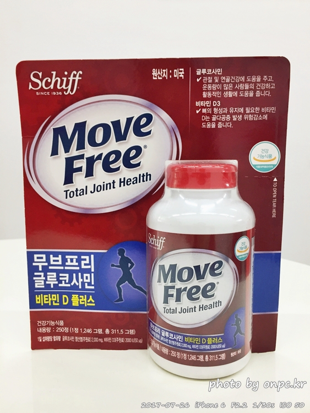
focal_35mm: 29
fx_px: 346
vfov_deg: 61.6
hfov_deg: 48.3
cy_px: 206
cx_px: 155
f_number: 2.2
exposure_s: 1/30
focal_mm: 4.15
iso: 50
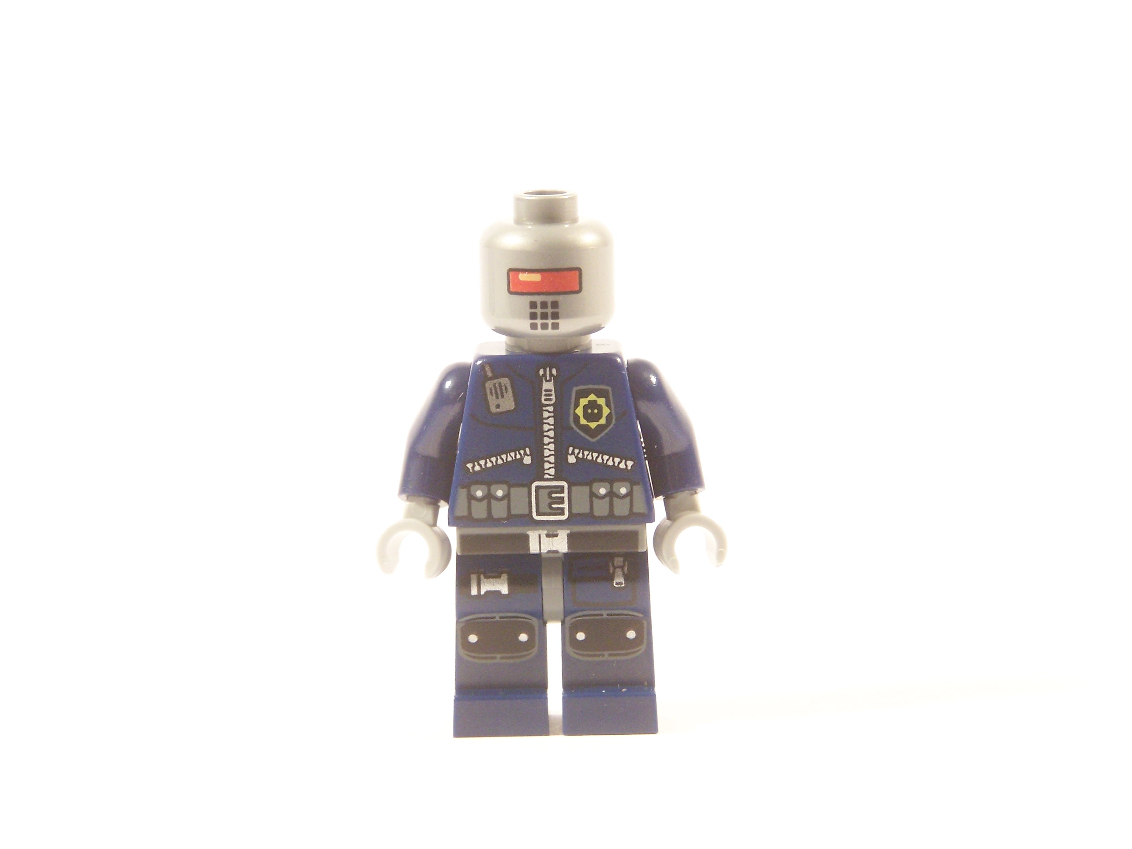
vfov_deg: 12.7
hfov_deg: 16.8
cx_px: 566
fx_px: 3826
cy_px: 424
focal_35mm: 117
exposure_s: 1/15
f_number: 3.2
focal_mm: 19.4
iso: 200
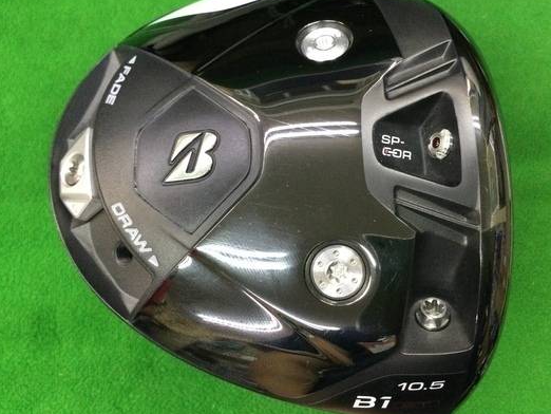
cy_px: 189
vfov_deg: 37.7
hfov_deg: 48.8
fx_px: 605
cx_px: 315
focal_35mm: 38
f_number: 2.4
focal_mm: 3.3
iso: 200
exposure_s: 1/30
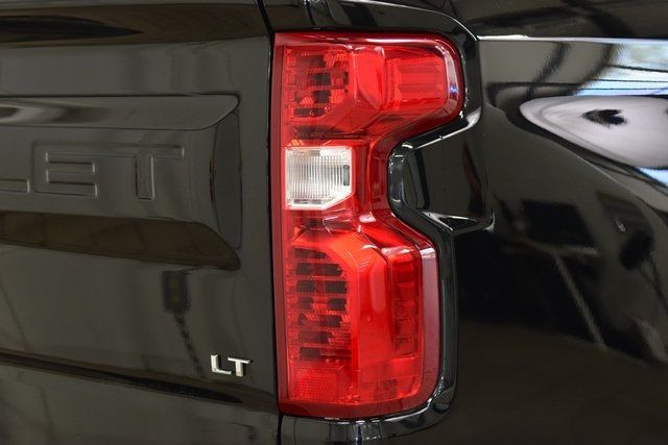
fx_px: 1448
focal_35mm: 78
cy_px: 222
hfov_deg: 26.0
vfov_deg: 17.5
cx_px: 334
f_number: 3.5
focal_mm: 52
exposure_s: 1/60
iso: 1600
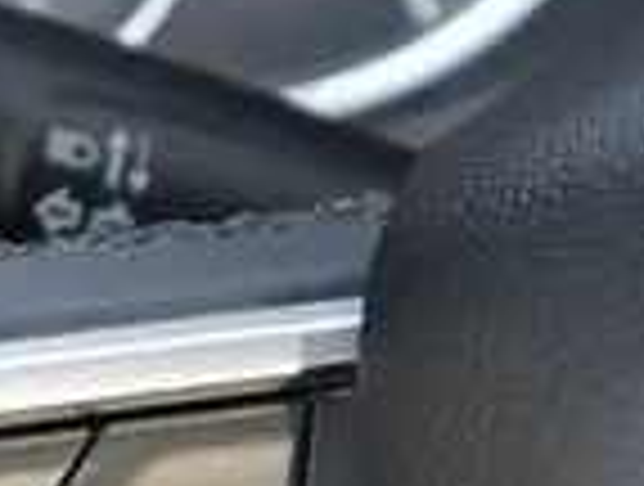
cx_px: -45
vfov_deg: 4.0
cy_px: 731
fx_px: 6994
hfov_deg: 5.3
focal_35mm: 375
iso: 800
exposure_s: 1/60
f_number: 5.6
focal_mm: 42
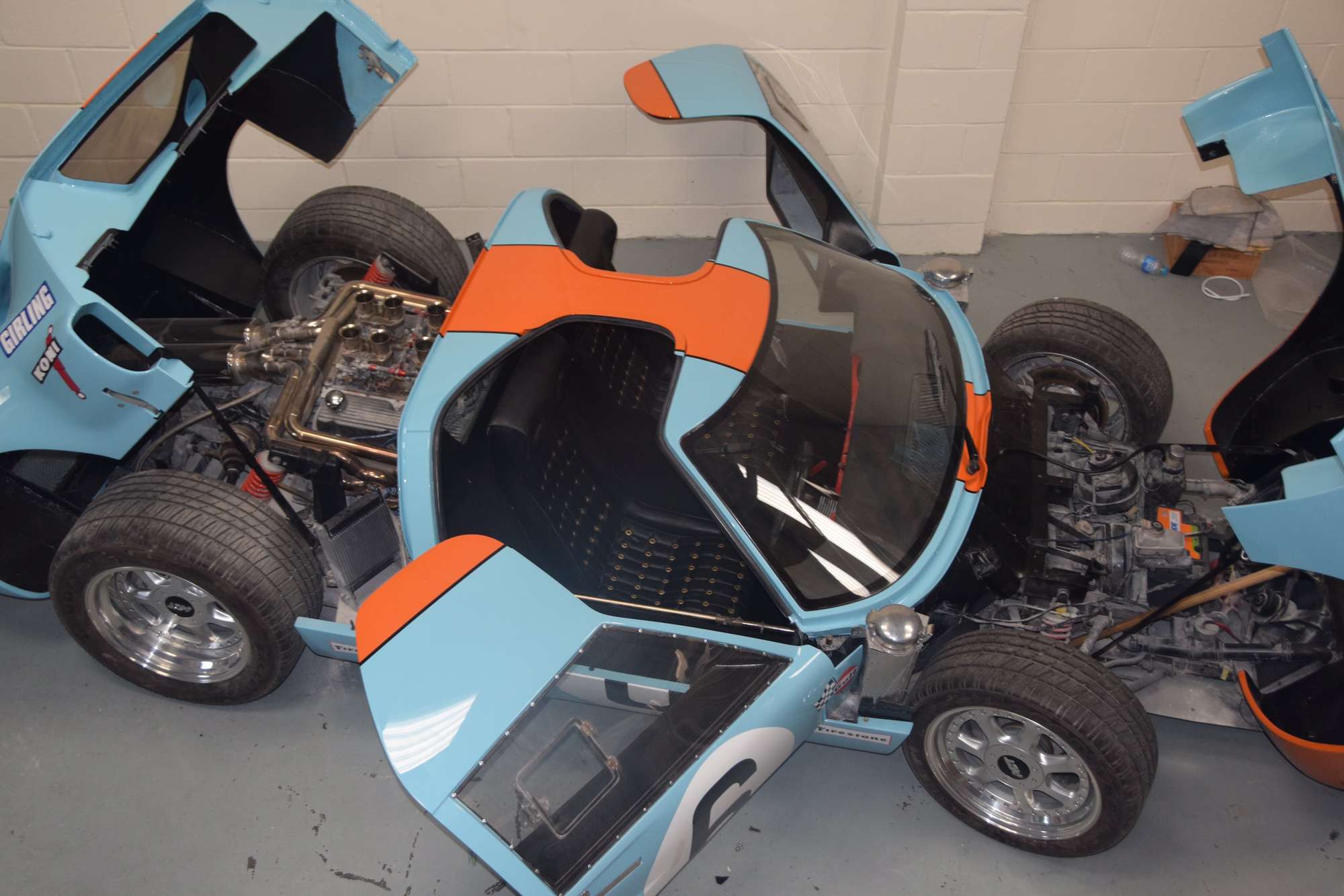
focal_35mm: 39
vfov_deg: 34.2
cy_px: 448
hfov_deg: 49.6
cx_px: 672
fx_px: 1456
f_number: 4.5
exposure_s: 1/80
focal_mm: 26
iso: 800
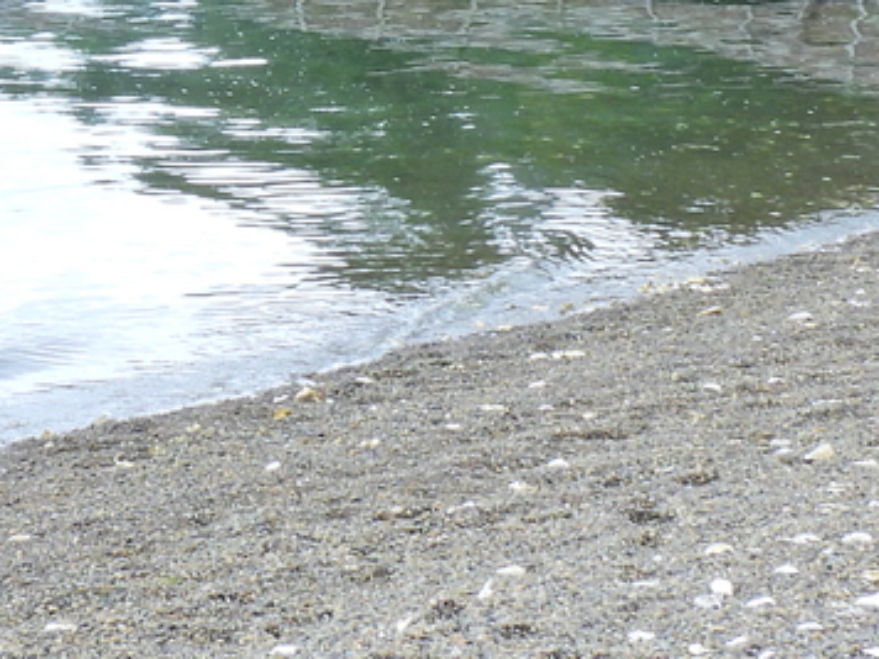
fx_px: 3200
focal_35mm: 126
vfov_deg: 11.4
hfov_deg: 15.3
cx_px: -49
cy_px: -242
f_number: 8
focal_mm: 6.2
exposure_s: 1/50
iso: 100
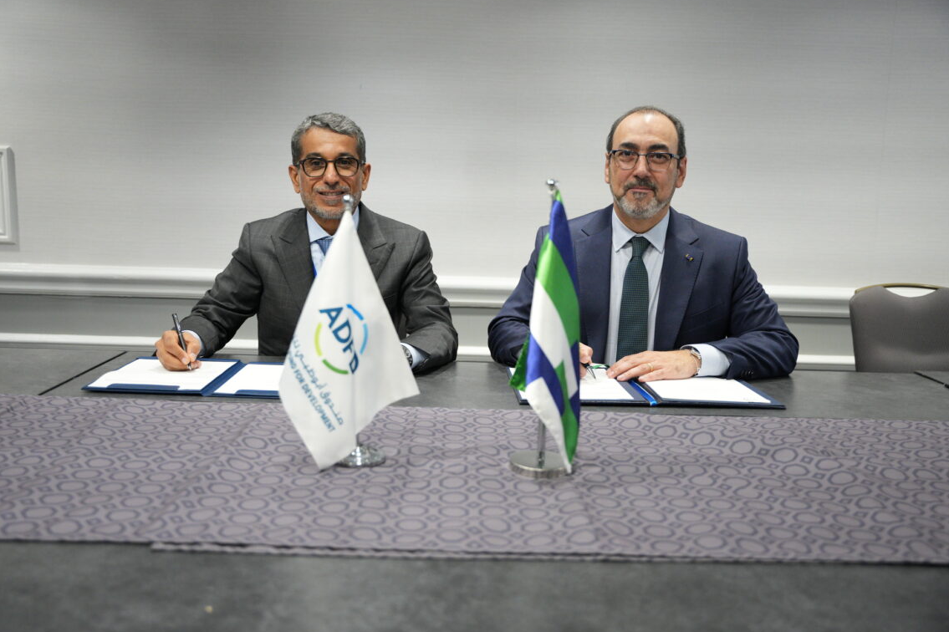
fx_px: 891
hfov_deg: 56.1
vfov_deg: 39.0
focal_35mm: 34
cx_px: 474
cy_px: 313
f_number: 2.8
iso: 3200
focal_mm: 32.8
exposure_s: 1/160
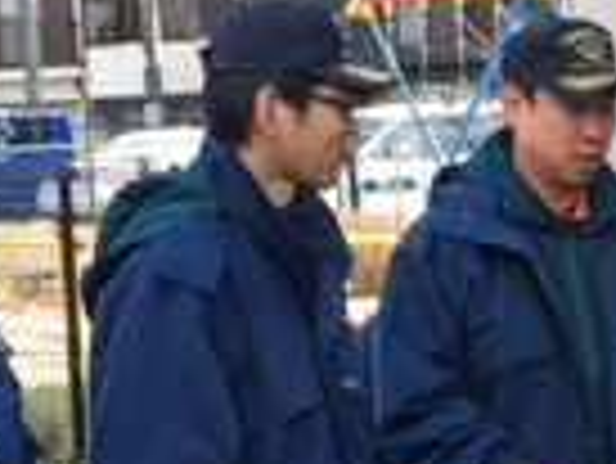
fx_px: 2404
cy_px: 676
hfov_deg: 14.4
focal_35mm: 135
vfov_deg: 10.6
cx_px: 612
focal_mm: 4.15
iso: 25
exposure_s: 1/152
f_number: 2.2
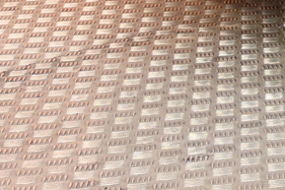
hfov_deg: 8.1
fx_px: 1833
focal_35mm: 231
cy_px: -306
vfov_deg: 5.7
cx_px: 713
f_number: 4.5
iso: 450
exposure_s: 1/40
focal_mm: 27.5
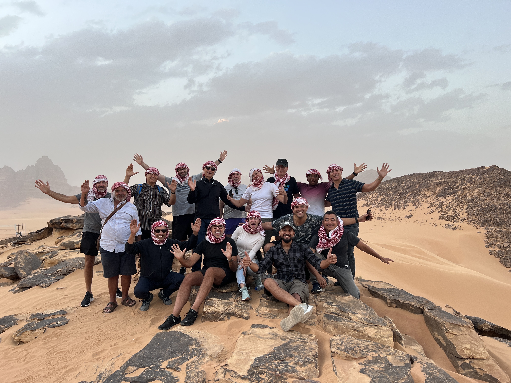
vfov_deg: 53.1
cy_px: 192
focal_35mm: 26
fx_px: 384
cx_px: 256
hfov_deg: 67.3
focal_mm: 5.7
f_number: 1.5
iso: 64
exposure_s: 1/121
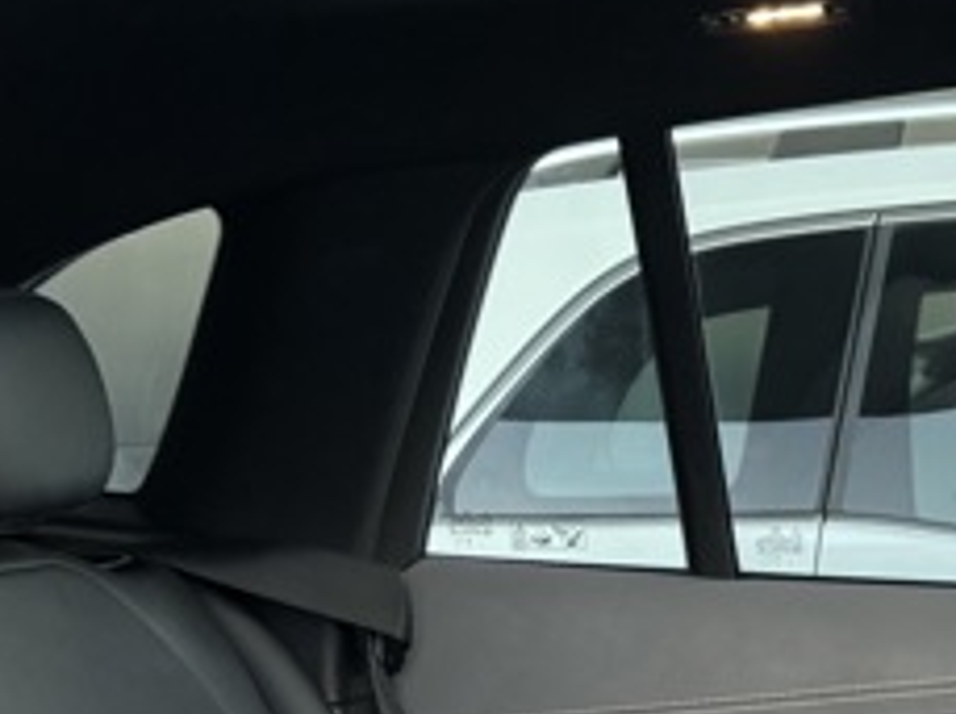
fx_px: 2509
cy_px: 923
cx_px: 518
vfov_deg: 15.4
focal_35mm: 91
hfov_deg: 21.6
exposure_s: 1/34
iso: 640
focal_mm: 5.96
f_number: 1.6
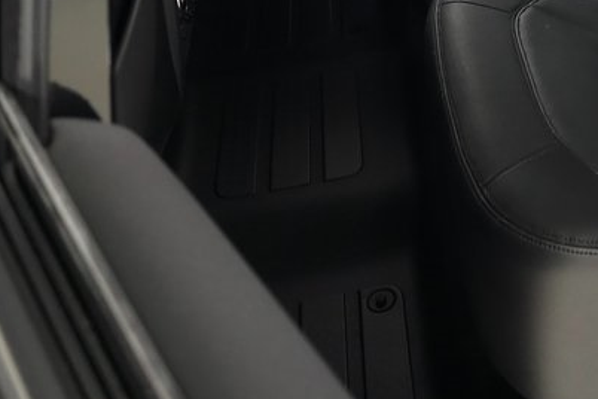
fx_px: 1013
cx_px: 614
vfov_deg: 19.9
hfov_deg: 30.3
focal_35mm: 61
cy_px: -159
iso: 400
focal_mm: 6.3
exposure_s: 1/60
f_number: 1.7
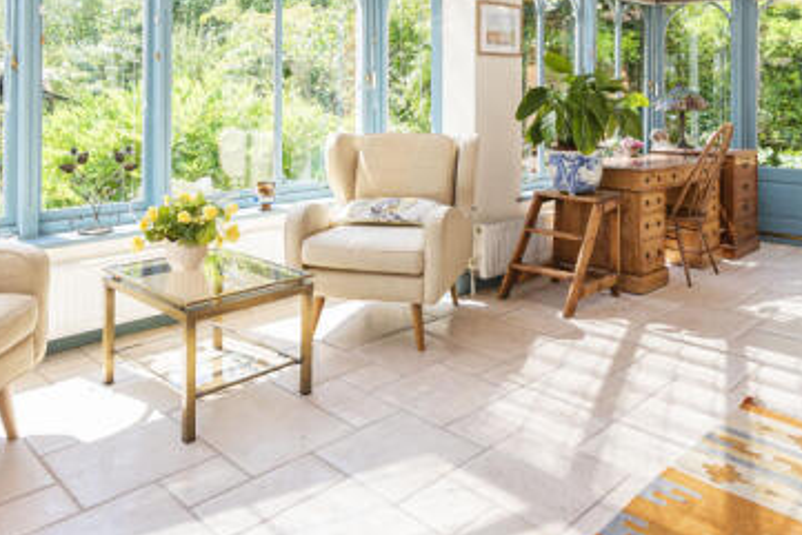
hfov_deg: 63.4
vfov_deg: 42.4
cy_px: 85
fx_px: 646
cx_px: 451
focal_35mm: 29
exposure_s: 1/250
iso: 500
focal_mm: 16
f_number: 7.1
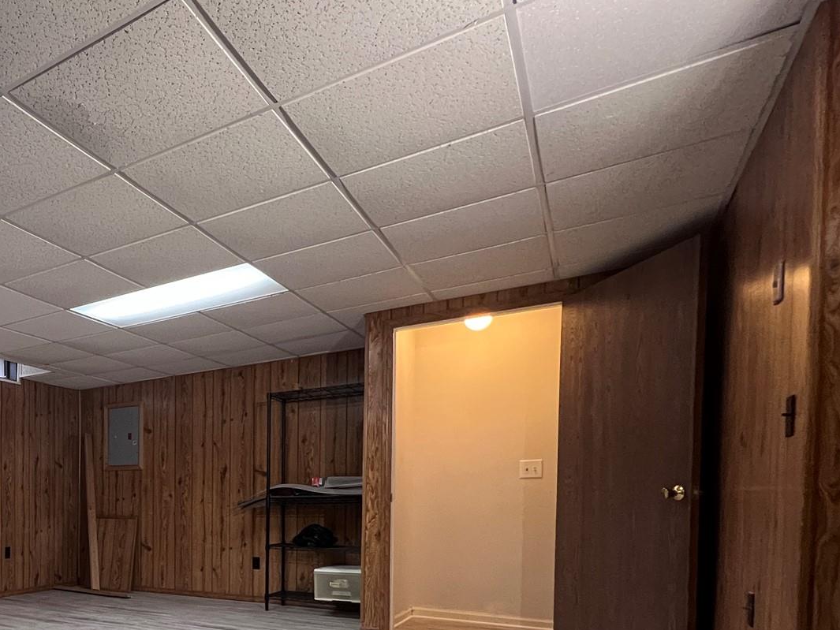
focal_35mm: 25
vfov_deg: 50.6
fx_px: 607
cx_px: 49
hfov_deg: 57.1
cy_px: 527
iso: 400
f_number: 1.8
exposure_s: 1/60
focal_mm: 1.57
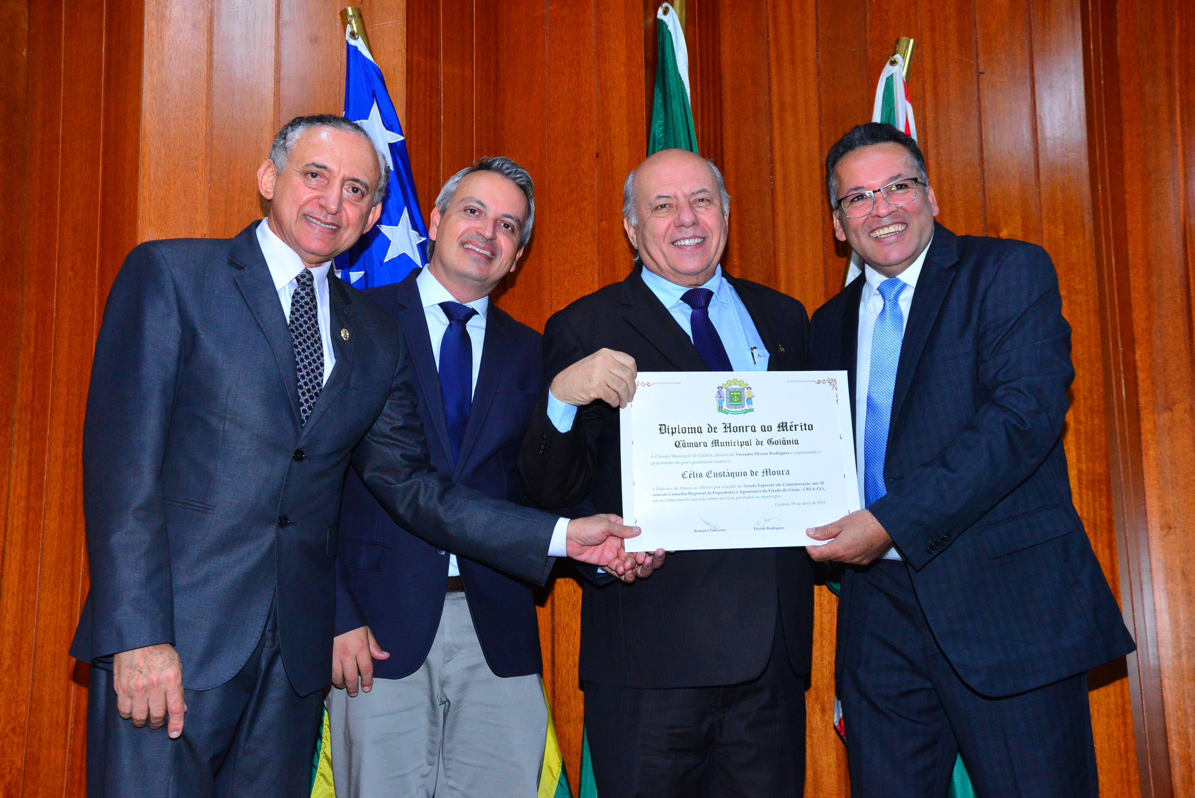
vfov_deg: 28.1
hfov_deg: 41.1
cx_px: 598
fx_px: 1594
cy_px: 399
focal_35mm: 48
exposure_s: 1/125
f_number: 5.6
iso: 3200
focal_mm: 48
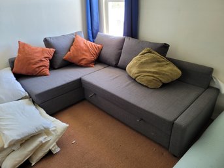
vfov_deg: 53.0
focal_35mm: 26
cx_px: 112
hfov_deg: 67.3
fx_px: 168
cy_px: 84
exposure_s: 1/60
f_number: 1.8
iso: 250
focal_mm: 5.4
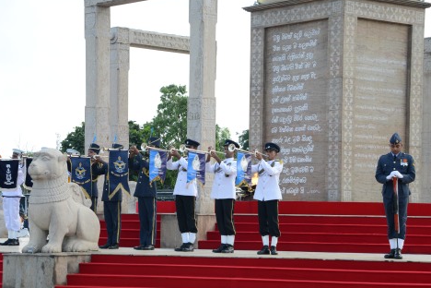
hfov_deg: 18.7
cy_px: 177
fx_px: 1305
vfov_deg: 12.6
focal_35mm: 109
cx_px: 162
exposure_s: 1/80
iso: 400
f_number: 10
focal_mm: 85
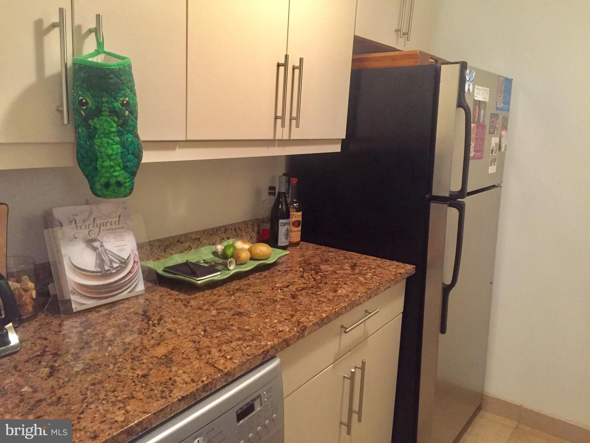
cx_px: 295
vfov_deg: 48.2
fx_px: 494
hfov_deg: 61.7
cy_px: 222
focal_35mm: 29
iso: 250
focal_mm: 4.15
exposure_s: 1/30
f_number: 2.2
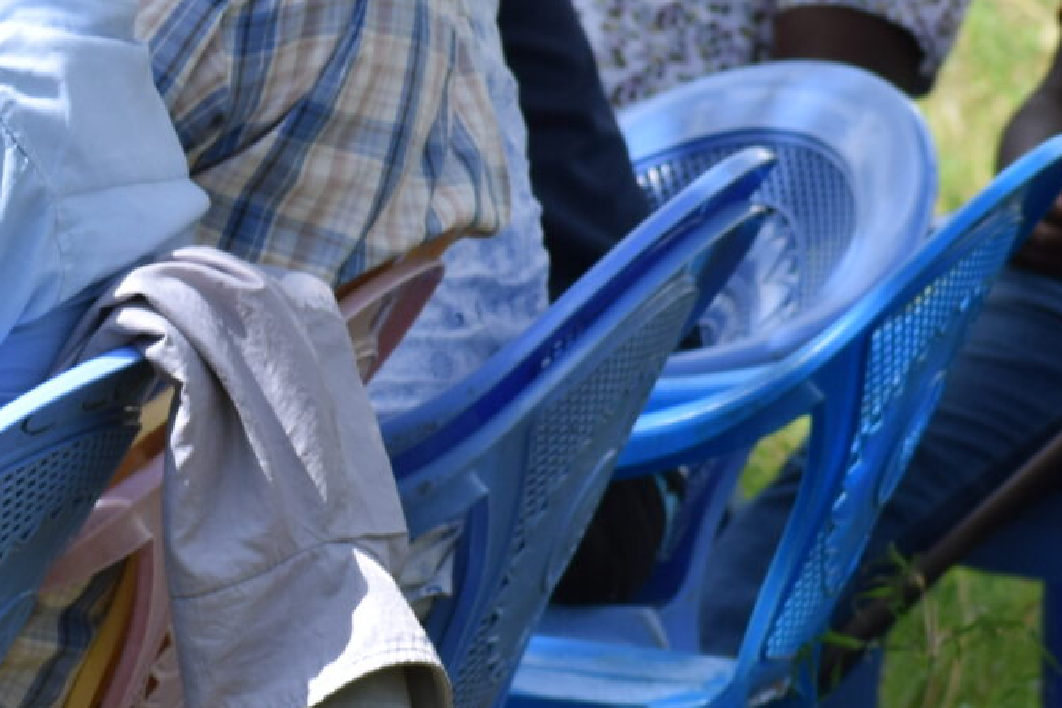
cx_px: -288
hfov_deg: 3.0
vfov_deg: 2.0
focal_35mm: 694
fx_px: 20471
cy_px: 207
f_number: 6.3
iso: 200
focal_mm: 122
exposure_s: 1/640
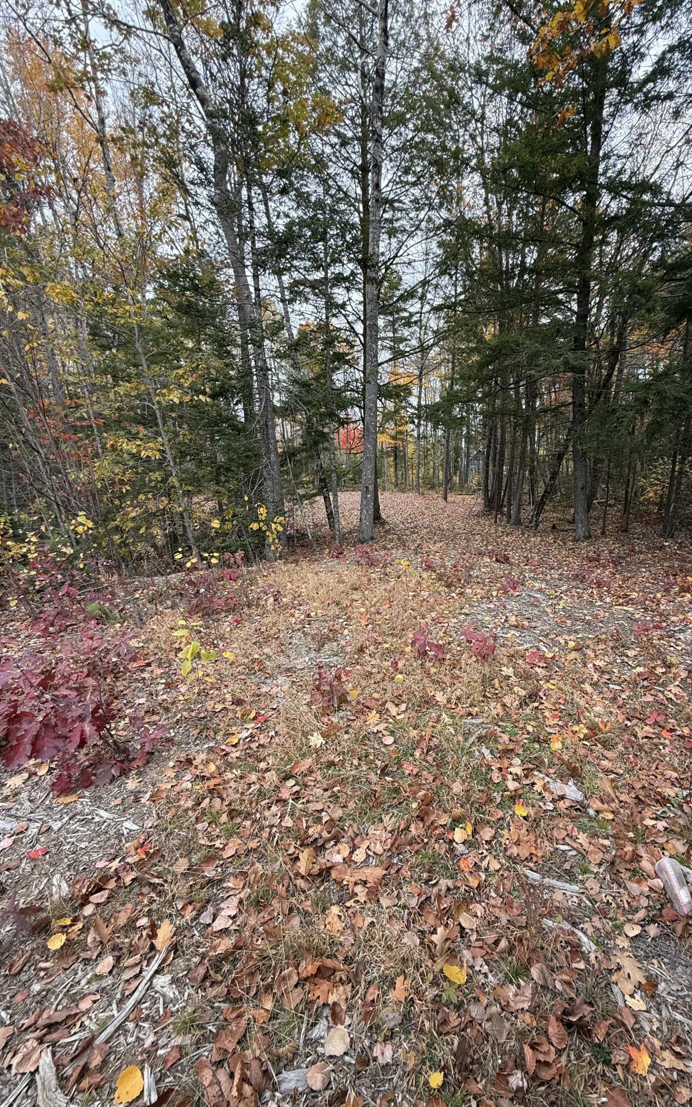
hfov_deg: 74.0
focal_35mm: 15
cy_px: 554
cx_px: 413
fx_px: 453
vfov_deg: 101.5
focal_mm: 2.22
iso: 50
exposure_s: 1/99
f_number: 2.2
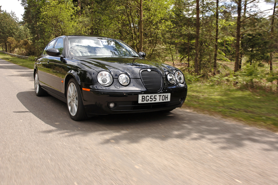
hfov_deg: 53.2
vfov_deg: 36.8
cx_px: 139
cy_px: 92
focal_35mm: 36
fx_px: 278
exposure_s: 1/250
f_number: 7.1
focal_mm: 24
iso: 100
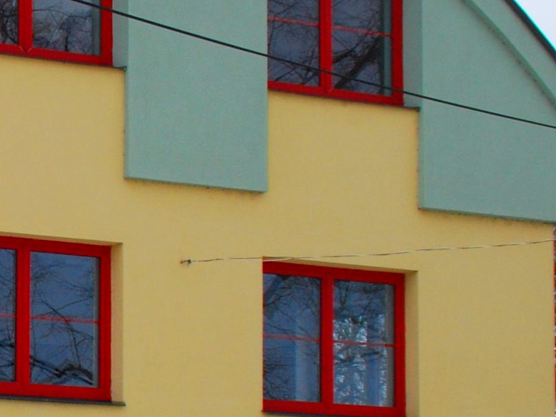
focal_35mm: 153
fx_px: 2458
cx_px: -437
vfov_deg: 9.6
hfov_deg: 11.9
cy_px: 396
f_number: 6.3
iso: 400
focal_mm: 25
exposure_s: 1/1250
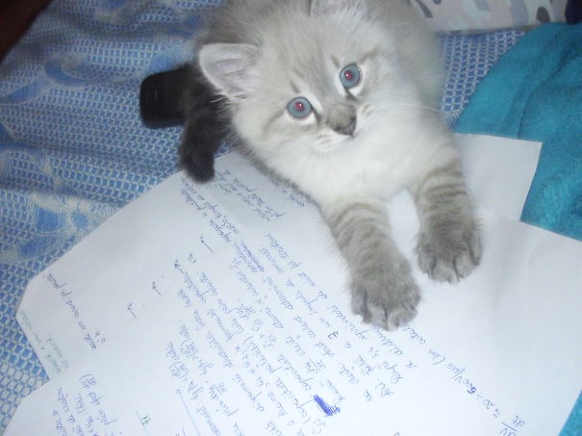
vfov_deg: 37.7
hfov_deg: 49.0
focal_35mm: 38
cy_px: 218
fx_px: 639
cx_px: 291
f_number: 2.8
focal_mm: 6.2
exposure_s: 1/60
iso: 450
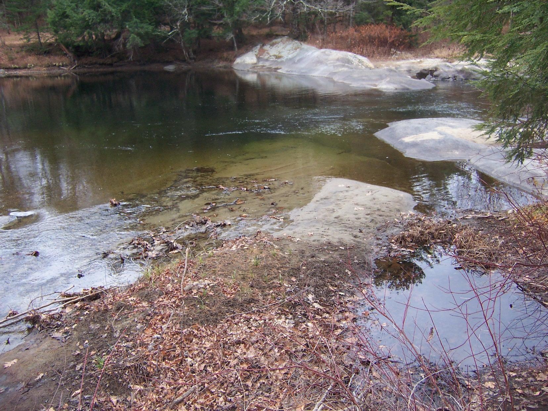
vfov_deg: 42.9
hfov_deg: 55.4
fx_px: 522
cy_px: 206
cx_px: 274
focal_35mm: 33
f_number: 2.8
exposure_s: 1/60
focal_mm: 5.5
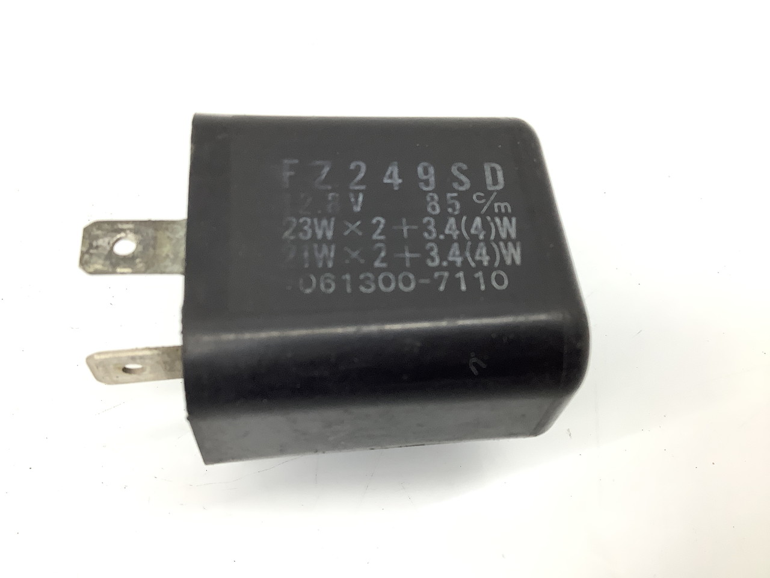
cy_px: 289
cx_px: 385
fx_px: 690
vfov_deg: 45.4
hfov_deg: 58.4
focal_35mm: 31
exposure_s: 1/120
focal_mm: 3.3
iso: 80
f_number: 2.4
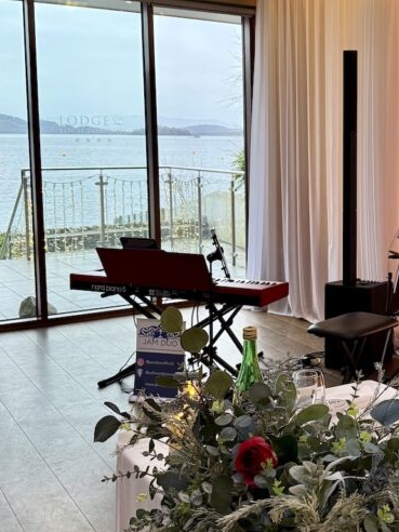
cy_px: 225
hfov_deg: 27.8
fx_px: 768
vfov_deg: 38.1
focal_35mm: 50
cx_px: 375
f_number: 1.78
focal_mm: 6.76
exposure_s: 1/115
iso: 250
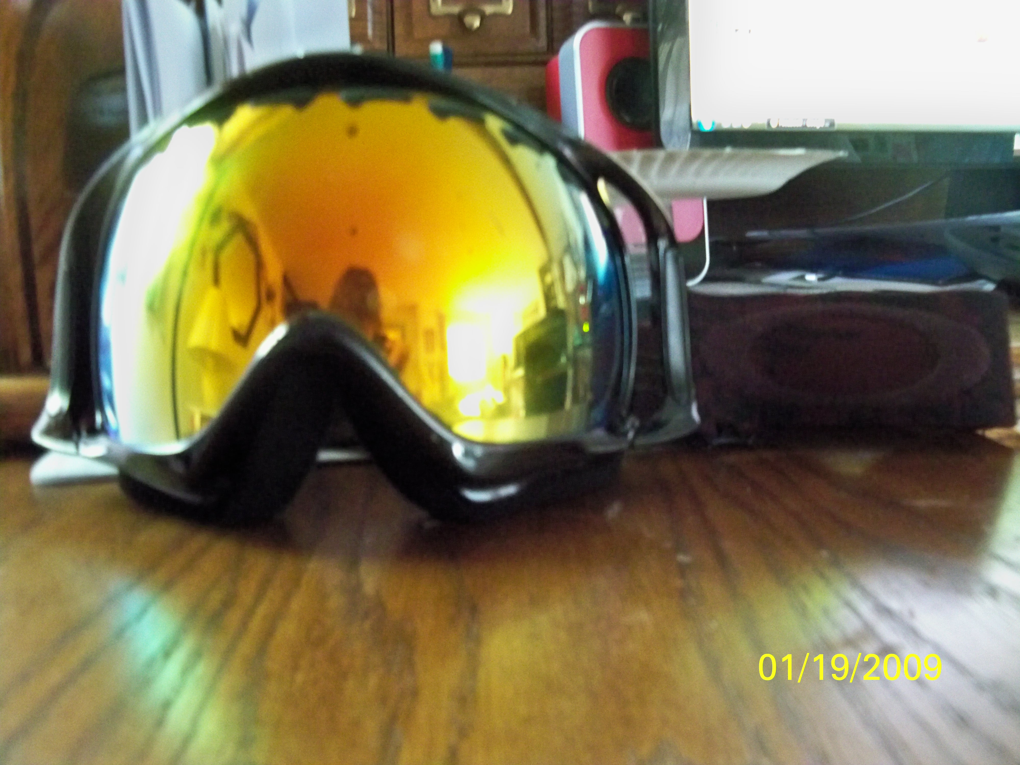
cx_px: 510
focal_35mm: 35
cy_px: 382
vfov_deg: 40.7
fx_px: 1031
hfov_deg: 52.6
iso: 1250
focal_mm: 6.2
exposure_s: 1/8
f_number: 3.5
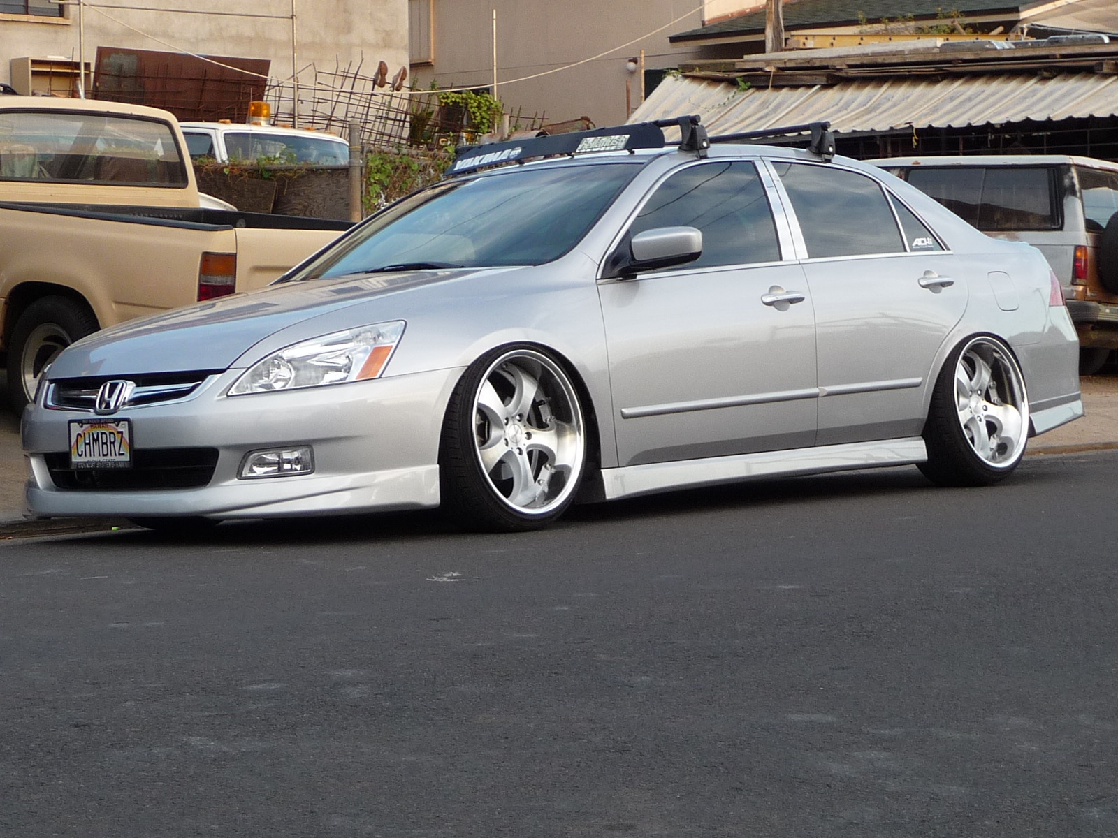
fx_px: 2616
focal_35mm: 81
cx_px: 559
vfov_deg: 18.2
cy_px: 419
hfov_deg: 24.1
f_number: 4.2
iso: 100
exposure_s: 1/60
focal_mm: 8
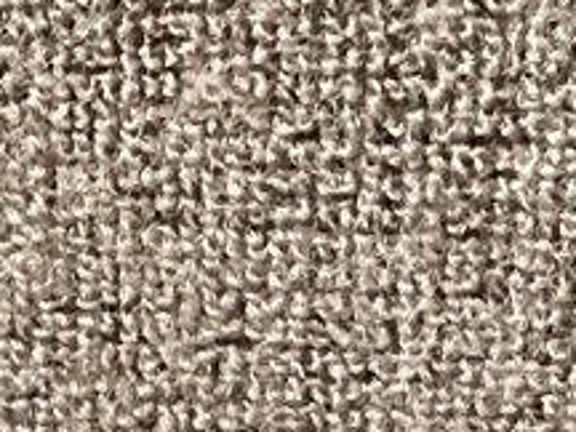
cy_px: 1263
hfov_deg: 9.0
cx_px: -87
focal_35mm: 217
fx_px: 3611
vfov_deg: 6.3
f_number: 2.4
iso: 400
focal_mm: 3.3
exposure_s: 1/33
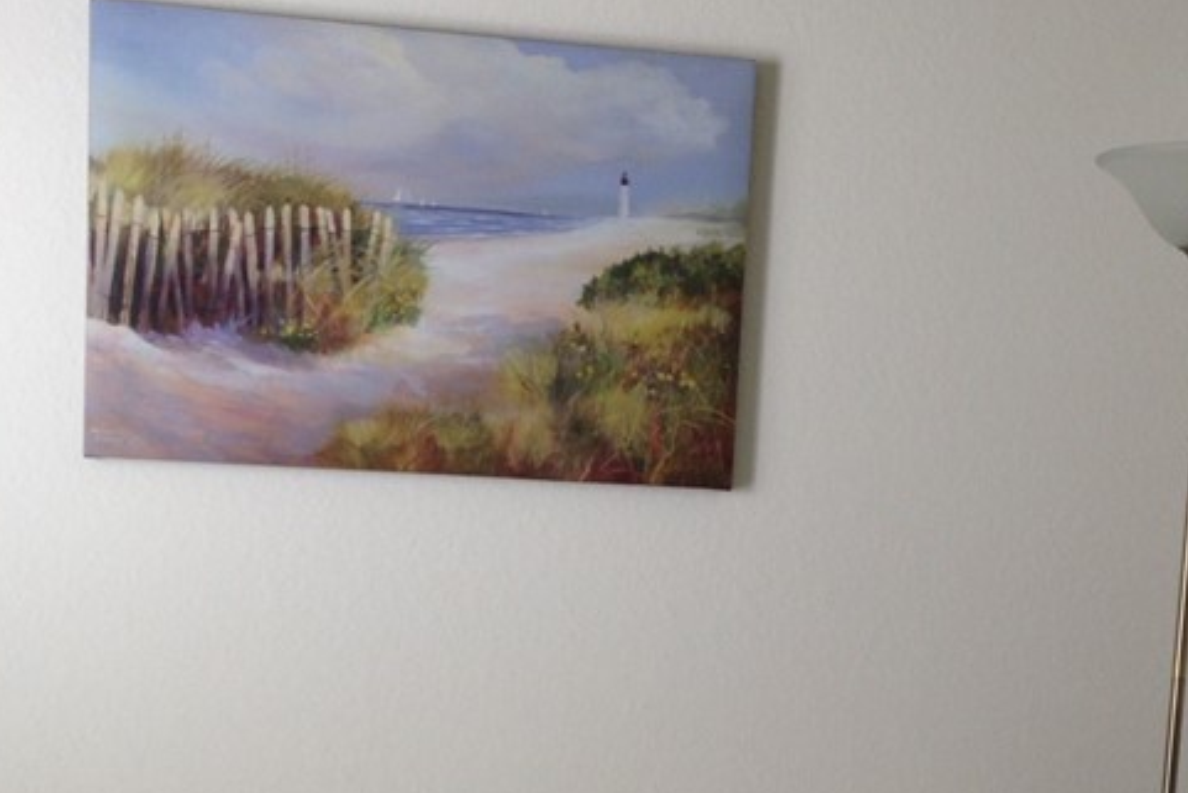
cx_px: 677
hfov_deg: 27.7
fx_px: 2410
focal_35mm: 73
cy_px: 729
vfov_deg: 18.4
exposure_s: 1/40
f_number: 2.4
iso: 50
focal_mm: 4.13
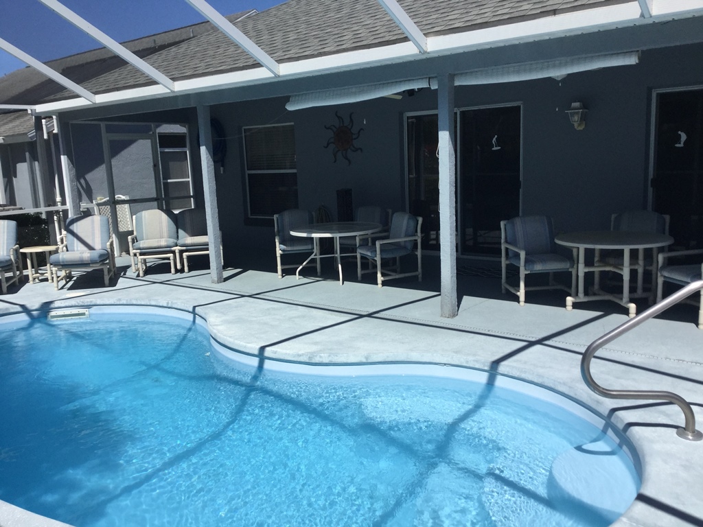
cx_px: 352
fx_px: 630
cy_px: 264
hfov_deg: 58.4
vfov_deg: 45.4
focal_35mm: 31
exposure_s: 1/1217
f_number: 2.4
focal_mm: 3.3
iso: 25
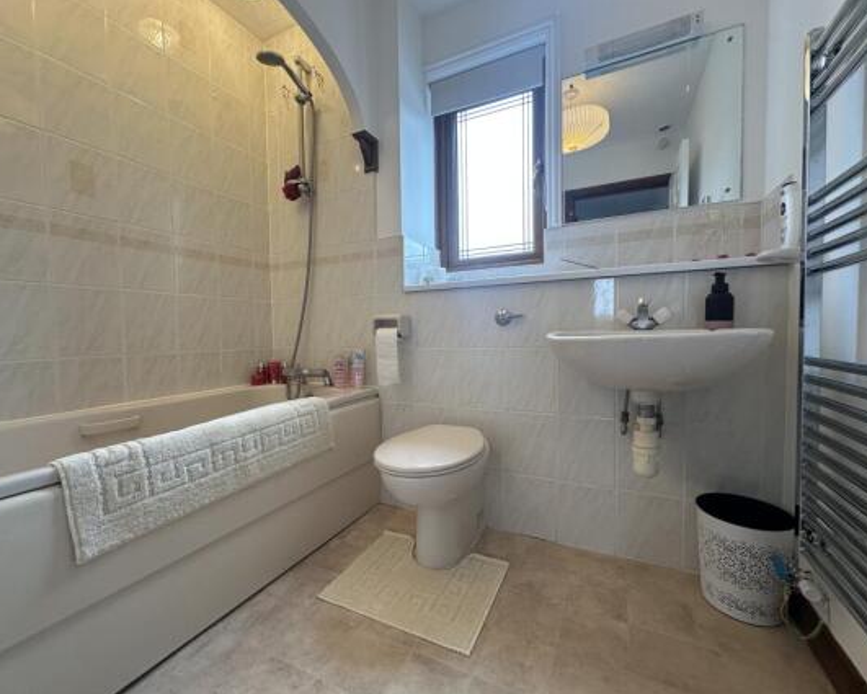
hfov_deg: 96.8
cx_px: 424
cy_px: 350
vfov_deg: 84.1
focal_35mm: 15
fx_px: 385
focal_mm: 2.22
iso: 125
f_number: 2.2
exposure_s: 1/100
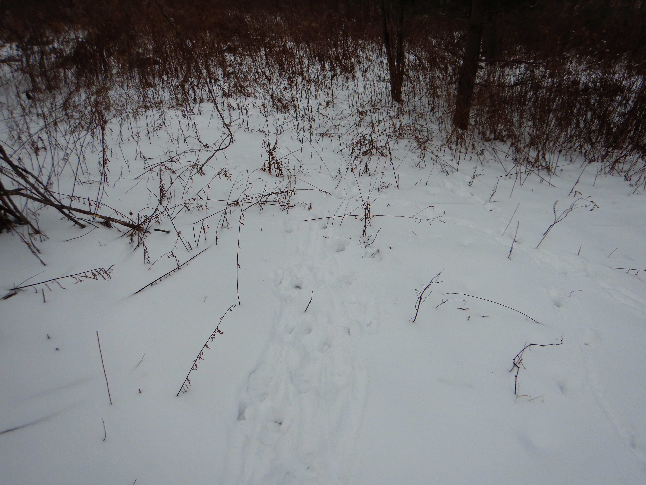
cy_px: 242
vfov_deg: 56.8
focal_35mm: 24
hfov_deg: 71.6
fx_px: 448
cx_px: 323
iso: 125
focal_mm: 4.3
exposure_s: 1/200
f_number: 2.8
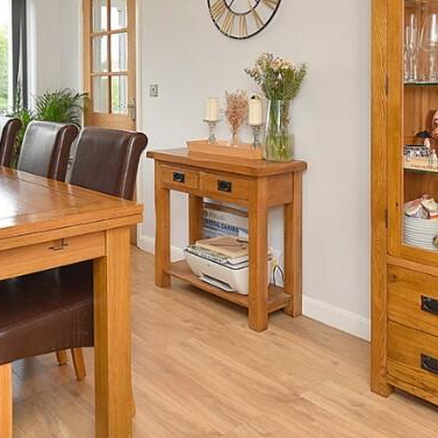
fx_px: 546
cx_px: 173
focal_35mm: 38
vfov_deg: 42.0
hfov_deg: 43.5
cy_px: 95
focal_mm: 11
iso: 220
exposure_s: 1/200
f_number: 5
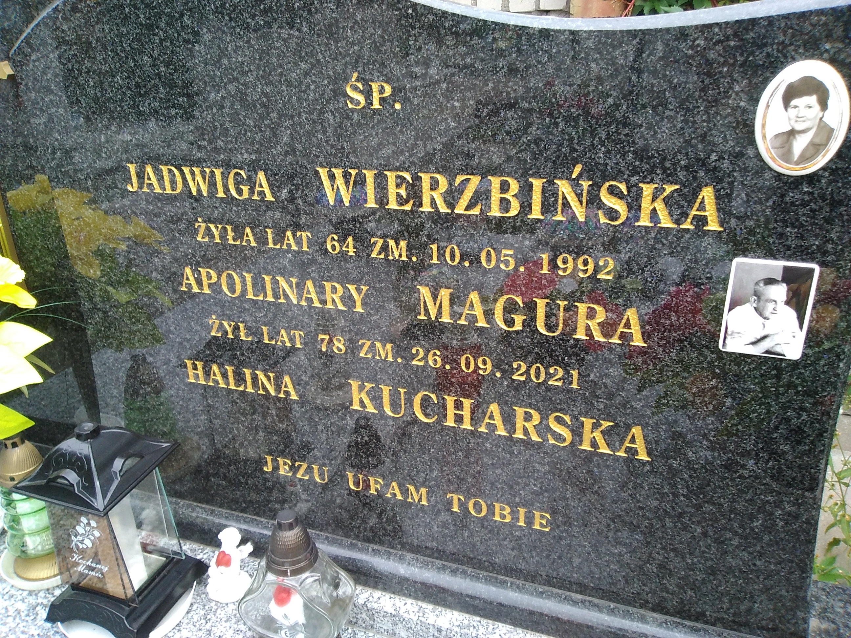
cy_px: 319
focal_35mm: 29
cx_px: 426
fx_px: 713
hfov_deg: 61.7
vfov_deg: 48.2
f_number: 2.4
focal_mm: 2.39
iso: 105
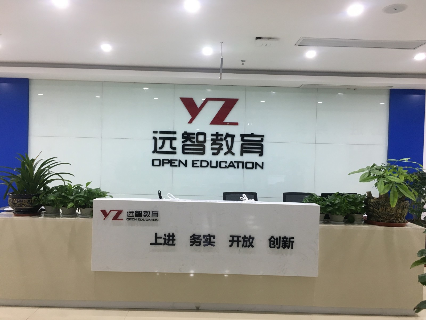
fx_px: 357
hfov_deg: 61.7
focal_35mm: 29
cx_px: 213
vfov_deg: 48.2
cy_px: 160
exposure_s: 1/33
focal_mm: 4.15
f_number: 2.2
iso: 100
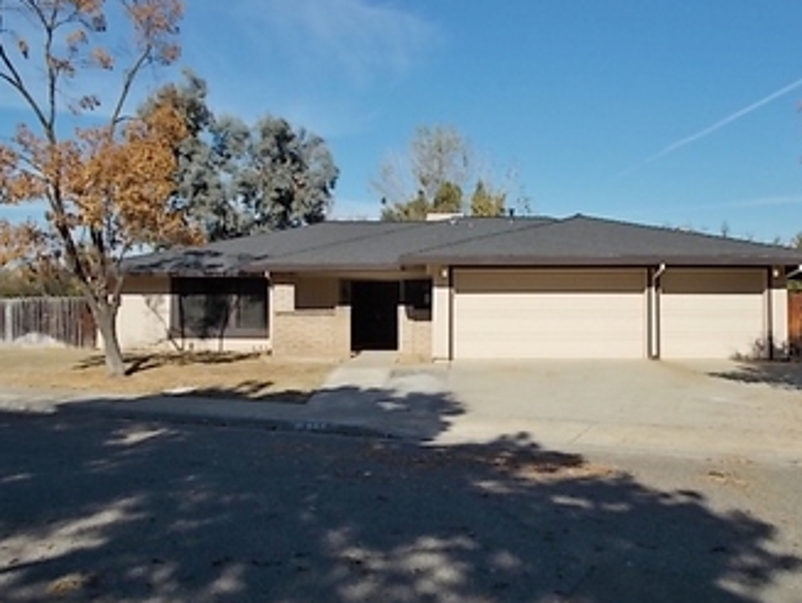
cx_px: 417
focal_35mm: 36
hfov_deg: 51.3
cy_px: 292
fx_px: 835
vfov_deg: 39.7
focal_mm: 6
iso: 80
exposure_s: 1/200
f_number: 9.2
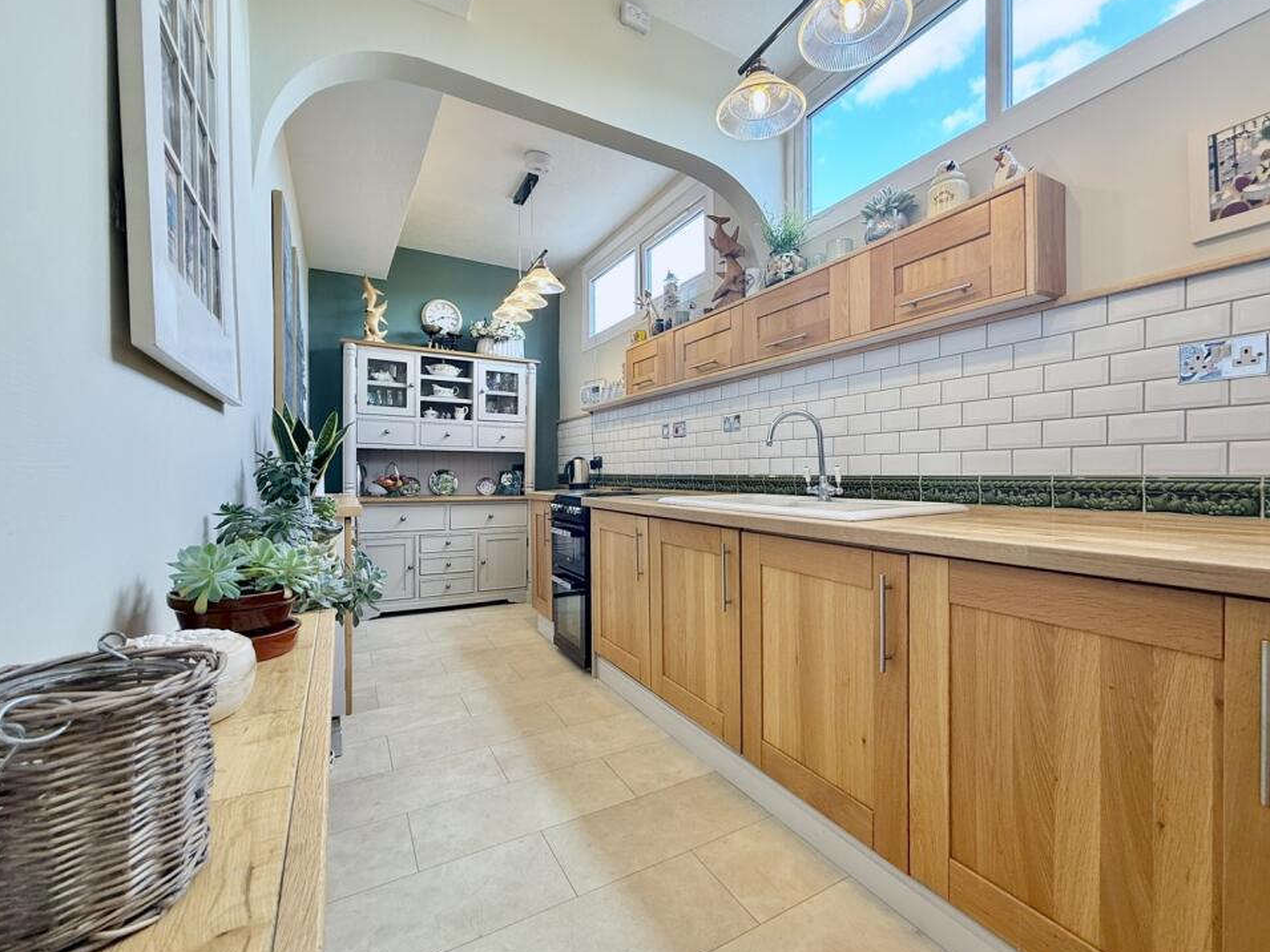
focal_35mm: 15
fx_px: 550
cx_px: 676
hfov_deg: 98.0
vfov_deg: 81.7
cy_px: 479
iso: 100
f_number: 2.2
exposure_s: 1/100
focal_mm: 2.22
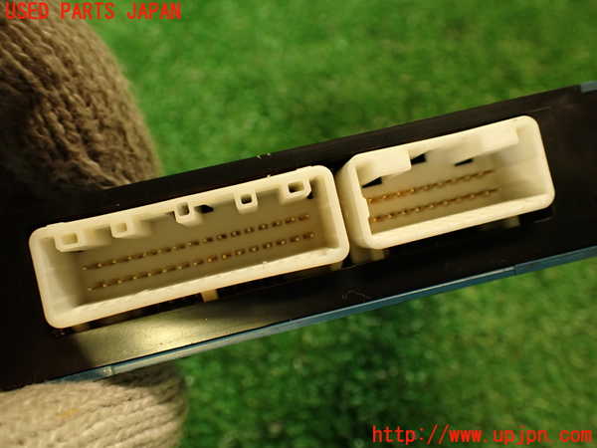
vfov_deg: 44.2
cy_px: 224
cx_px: 298
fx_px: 552
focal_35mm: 32
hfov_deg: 56.8
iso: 250
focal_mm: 5.79
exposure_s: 1/30
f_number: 2.4
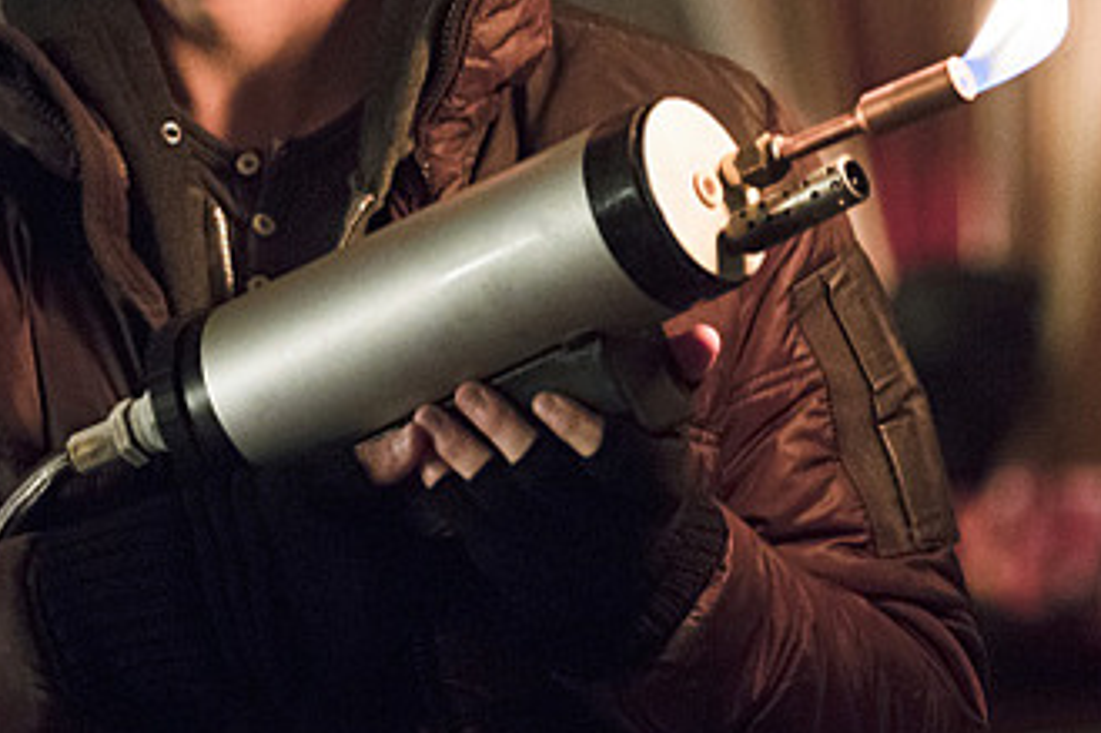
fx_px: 11890
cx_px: 321
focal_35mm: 389
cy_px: 64
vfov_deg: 3.5
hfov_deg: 5.3
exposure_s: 1/160
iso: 6400
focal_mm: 164
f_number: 4
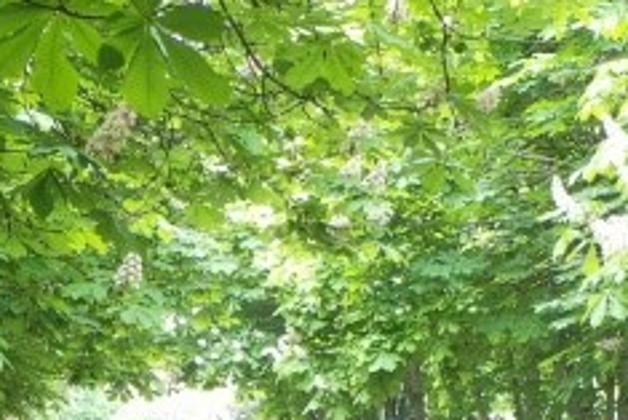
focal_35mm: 122
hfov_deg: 16.5
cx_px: 56
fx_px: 2129
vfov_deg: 10.5
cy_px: 772
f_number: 2.8
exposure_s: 1/30
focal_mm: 10.26
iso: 100
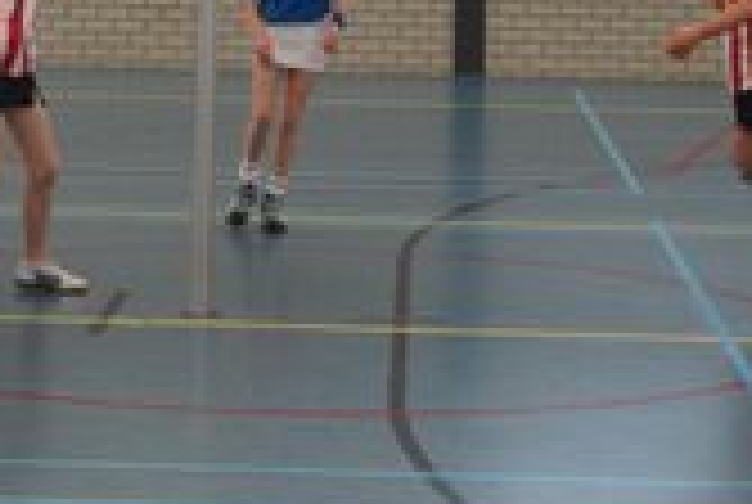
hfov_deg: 15.7
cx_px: 144
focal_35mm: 129
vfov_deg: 10.4
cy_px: -166
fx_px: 2699
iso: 800
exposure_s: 1/160
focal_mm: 30
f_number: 4
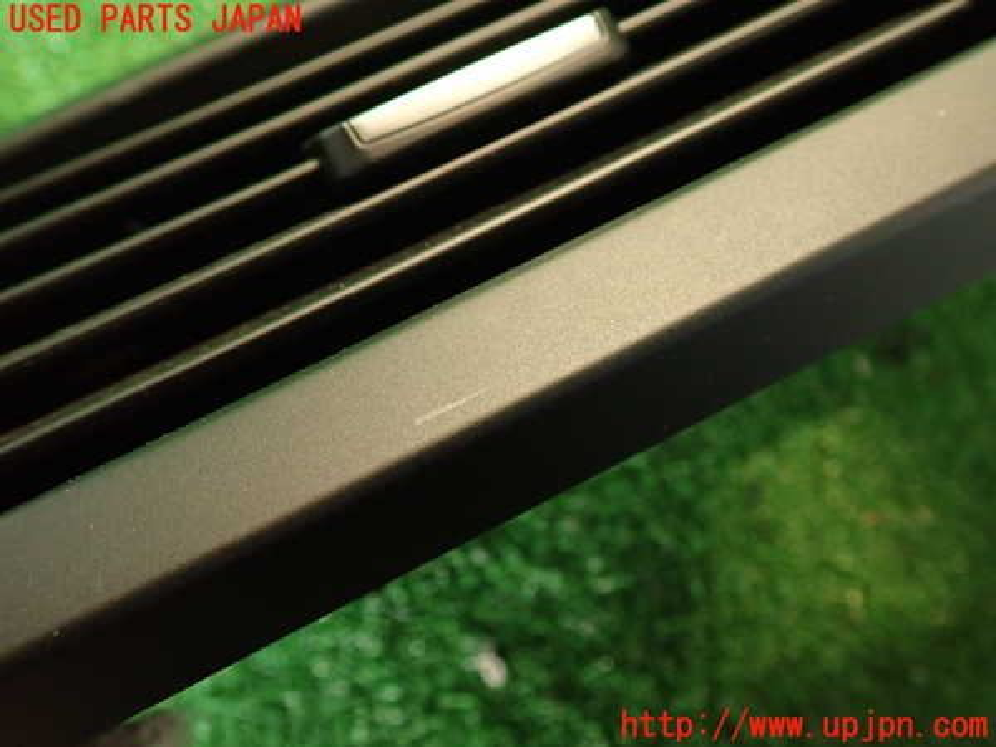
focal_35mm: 30
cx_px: 498
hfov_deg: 60.0
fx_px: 863
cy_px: 374
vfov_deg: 46.8
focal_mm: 5.4
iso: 640
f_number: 2.3
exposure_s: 1/30
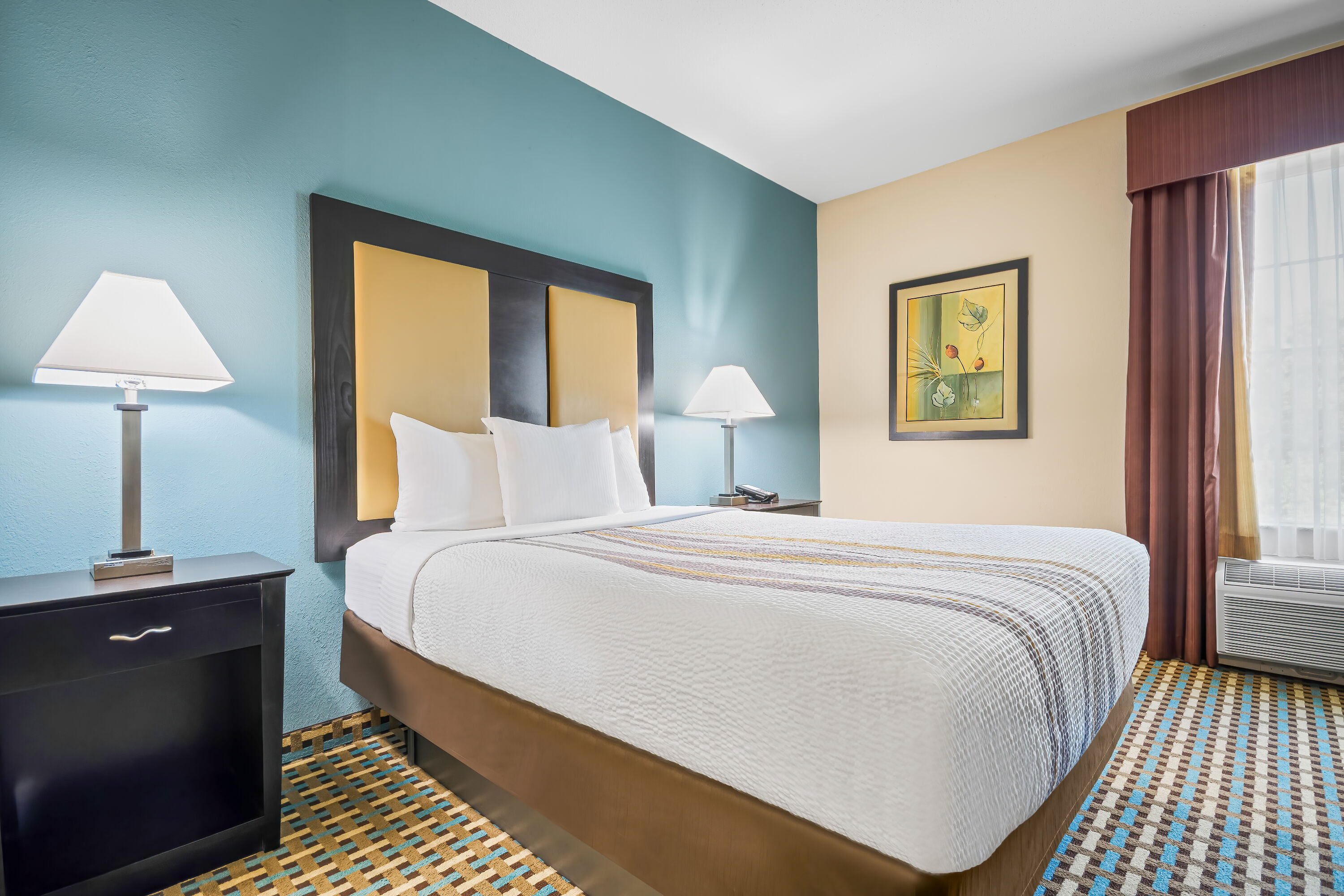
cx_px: 672
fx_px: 616
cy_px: 448
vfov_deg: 72.1
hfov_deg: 95.0
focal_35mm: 16
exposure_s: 1/2
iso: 400
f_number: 8
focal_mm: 11
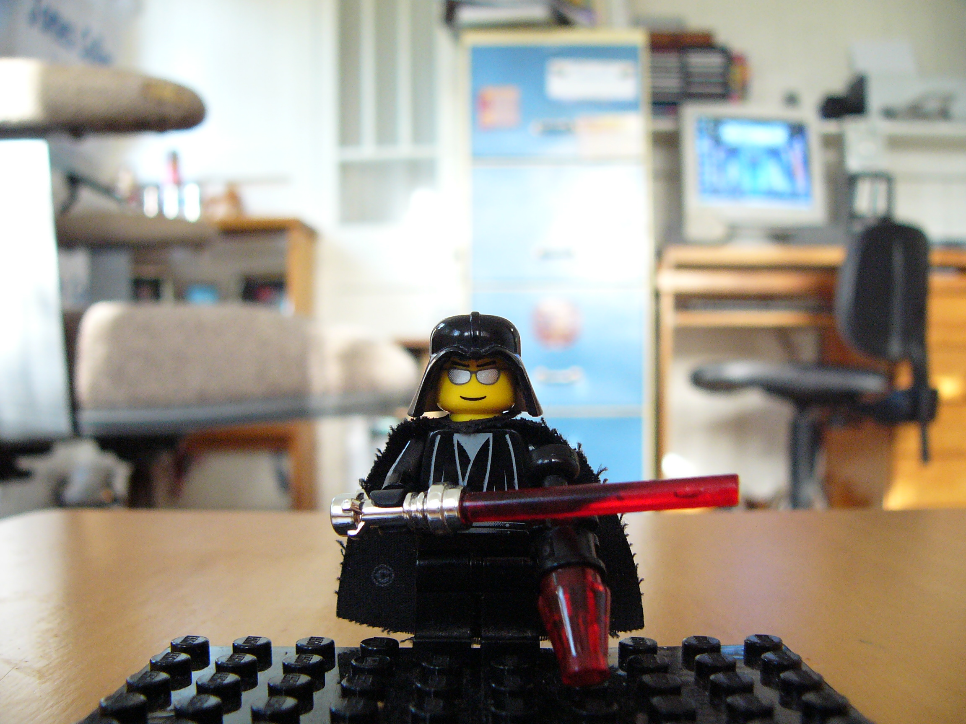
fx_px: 1005
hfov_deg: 51.4
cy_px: 362
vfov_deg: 39.7
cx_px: 483
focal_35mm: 36
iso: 200
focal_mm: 6
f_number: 2.8
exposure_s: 1/15
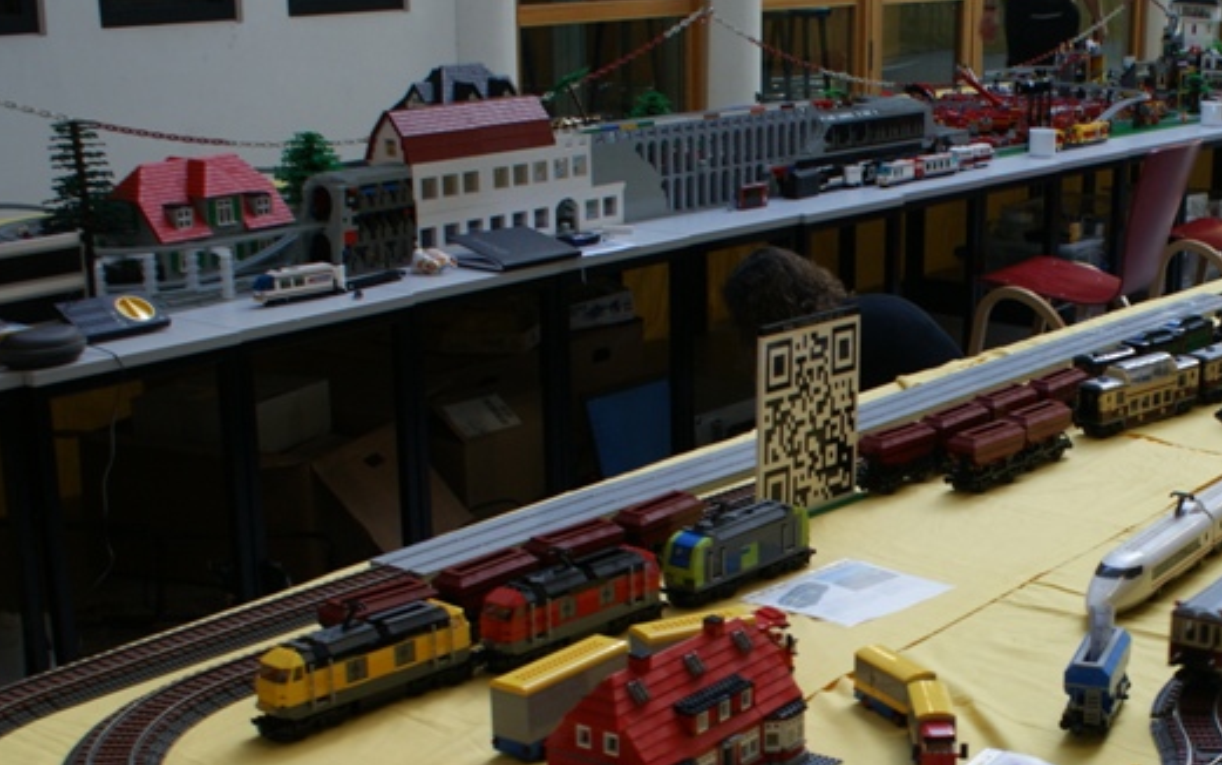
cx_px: 1051
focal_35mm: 60
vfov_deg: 21.3
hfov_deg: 32.6
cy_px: 642
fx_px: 1999
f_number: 4.5
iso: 100
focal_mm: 20
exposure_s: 1/40
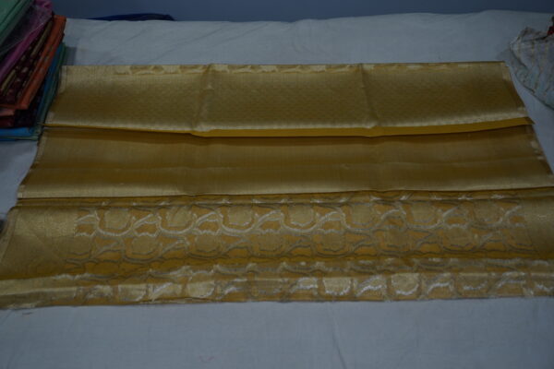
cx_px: 277
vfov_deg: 33.4
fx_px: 616
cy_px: 184
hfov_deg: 48.5
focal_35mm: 40
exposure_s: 1/160
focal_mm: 40
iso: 640
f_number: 3.5
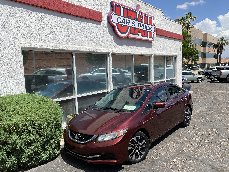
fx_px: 172
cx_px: 114
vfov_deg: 53.1
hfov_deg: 67.3
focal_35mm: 26
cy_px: 86
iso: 32
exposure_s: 1/3300
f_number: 1.8
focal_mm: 4.25
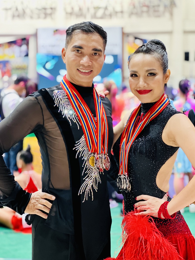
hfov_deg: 18.9
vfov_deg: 25.0
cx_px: 98
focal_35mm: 78
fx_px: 586
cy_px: 129
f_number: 2.8
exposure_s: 1/24
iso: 400
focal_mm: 9
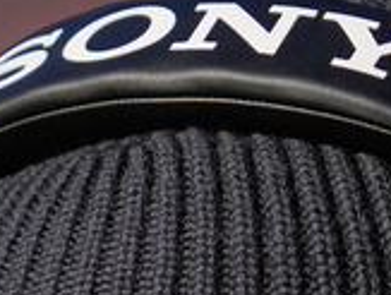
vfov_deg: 0.4
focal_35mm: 3615
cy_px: 726
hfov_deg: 0.5
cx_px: 348
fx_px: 40923
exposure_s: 1/8000
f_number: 2.8
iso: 400
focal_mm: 400
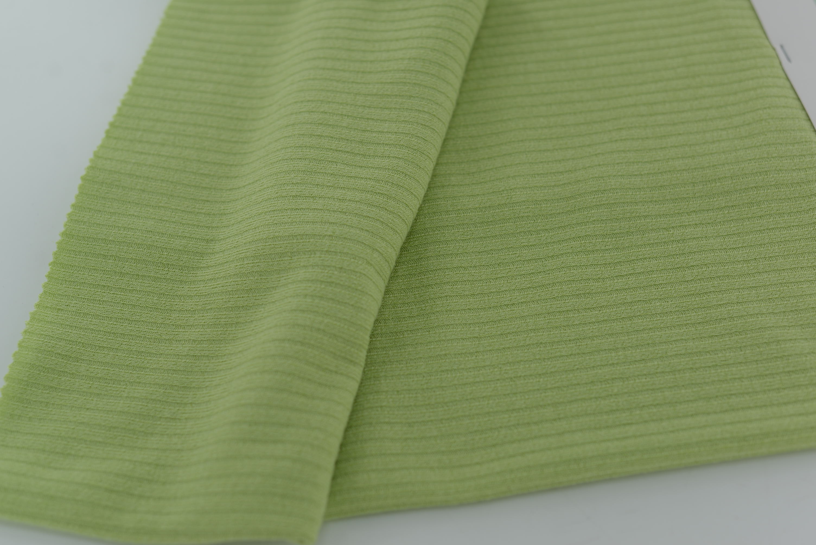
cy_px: 272
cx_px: 408
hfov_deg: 39.6
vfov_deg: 27.0
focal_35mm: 50
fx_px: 1134
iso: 100
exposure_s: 1/320
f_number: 3.5
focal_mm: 50
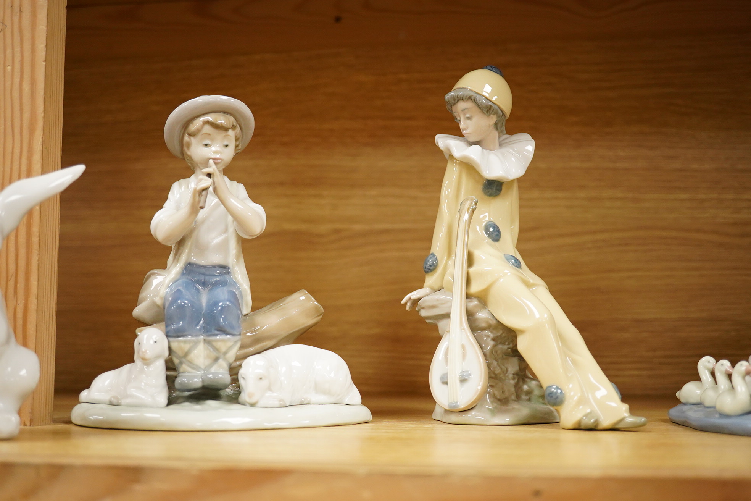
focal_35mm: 45
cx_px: 376
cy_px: 250
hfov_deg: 43.6
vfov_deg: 29.9
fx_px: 939
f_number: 5.6
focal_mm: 30
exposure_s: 1/250
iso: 2500
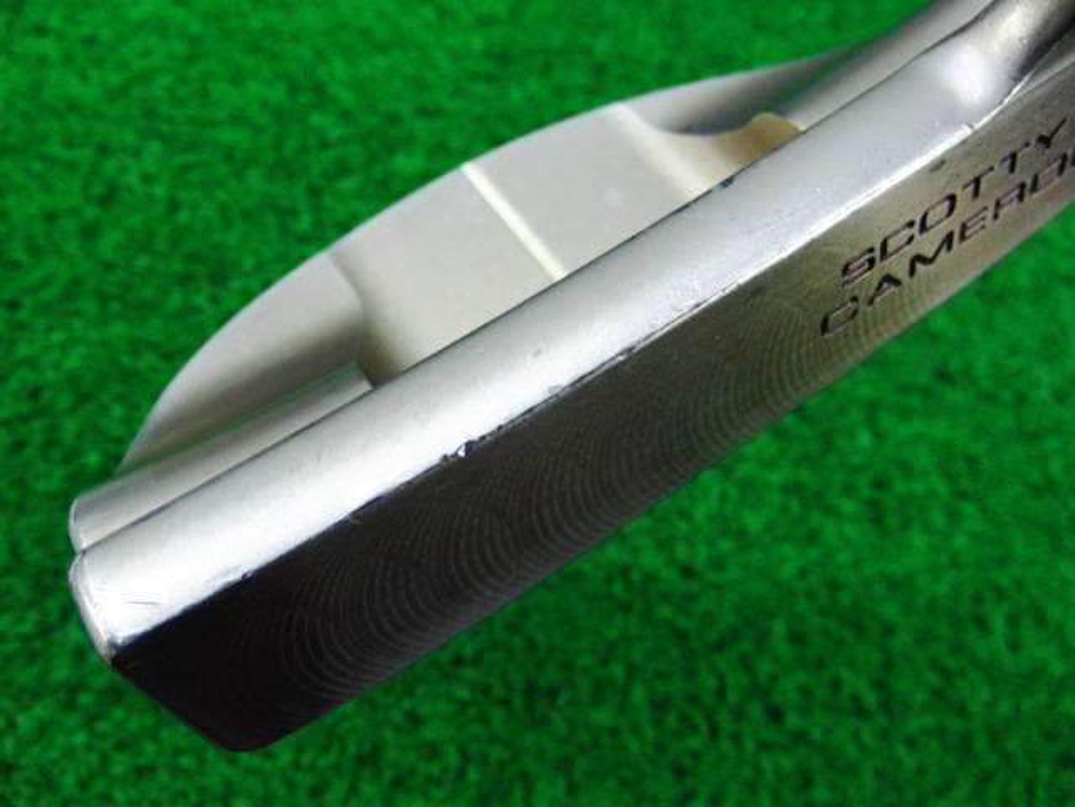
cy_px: 404
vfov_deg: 38.7
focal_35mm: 37
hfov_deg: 50.1
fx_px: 1149
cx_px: 538
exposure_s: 1/40
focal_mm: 6.42
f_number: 3.6
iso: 400
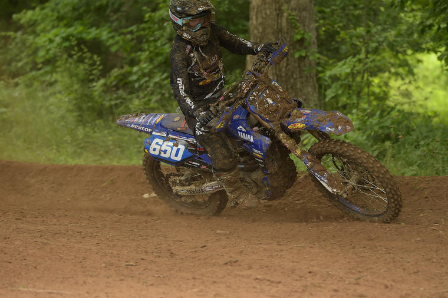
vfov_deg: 10.1
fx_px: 1679
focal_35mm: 135
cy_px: 129
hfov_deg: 15.2
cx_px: 270
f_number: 2.8
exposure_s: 1/1000
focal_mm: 105
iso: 640
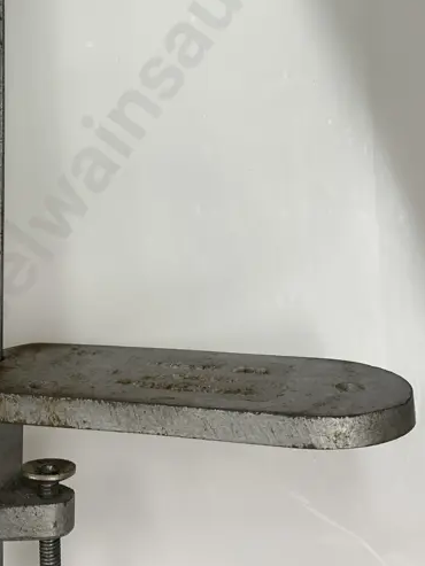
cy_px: 90
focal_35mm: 54
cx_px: 152
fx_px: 884
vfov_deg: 34.1
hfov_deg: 26.9
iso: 64
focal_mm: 4.25
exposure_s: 1/100
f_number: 1.8
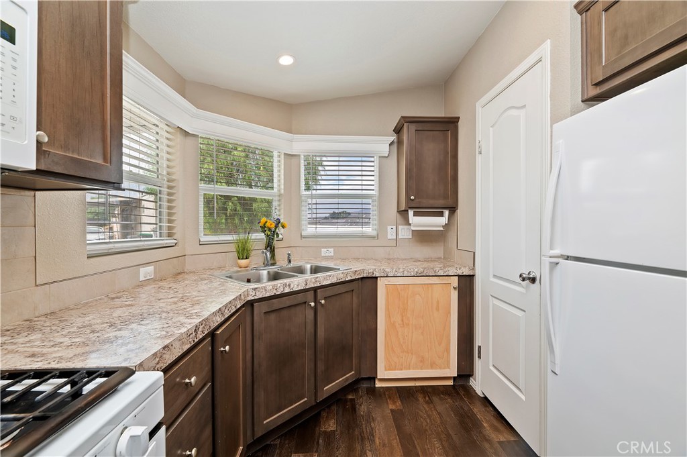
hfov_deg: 104.3
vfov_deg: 81.1
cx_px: 344
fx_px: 267
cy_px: 228
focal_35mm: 14
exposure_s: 1/25
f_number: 10
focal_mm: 14
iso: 500
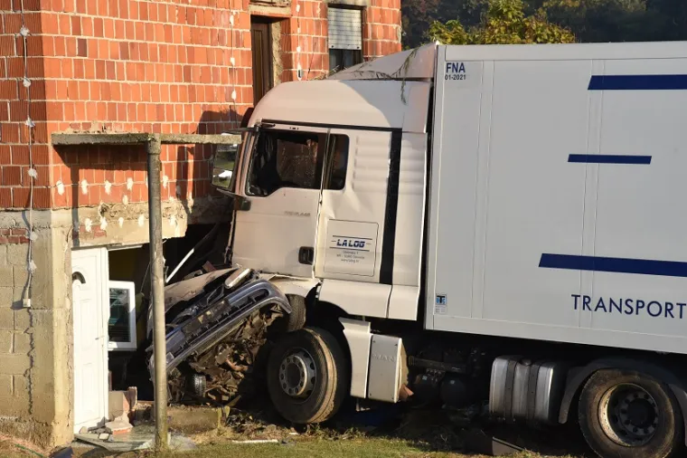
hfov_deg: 17.1
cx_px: 344
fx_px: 2289
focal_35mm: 120
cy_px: 229
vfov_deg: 11.4
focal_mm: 120
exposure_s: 1/1250
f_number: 9
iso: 1250
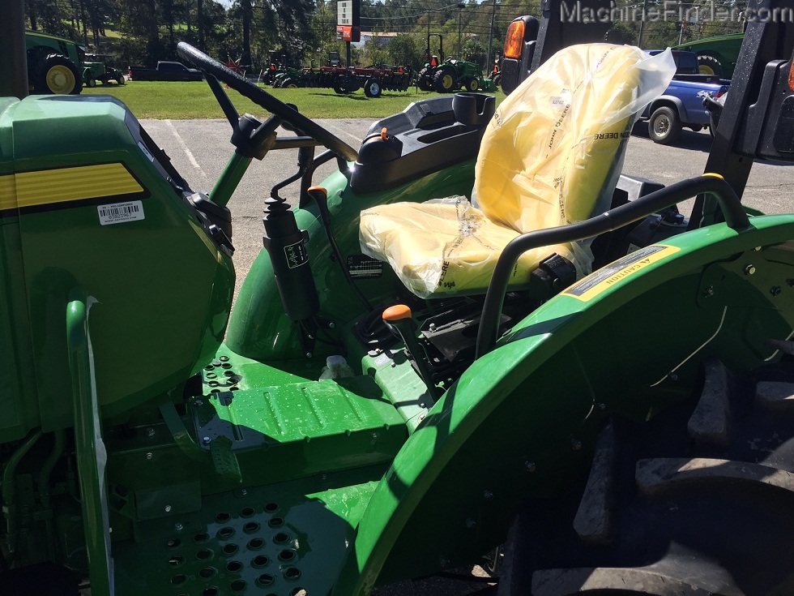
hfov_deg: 61.7
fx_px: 665
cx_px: 397
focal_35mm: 29
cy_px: 298
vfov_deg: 48.2
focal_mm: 4.15
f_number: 2.2
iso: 32
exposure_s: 1/1582
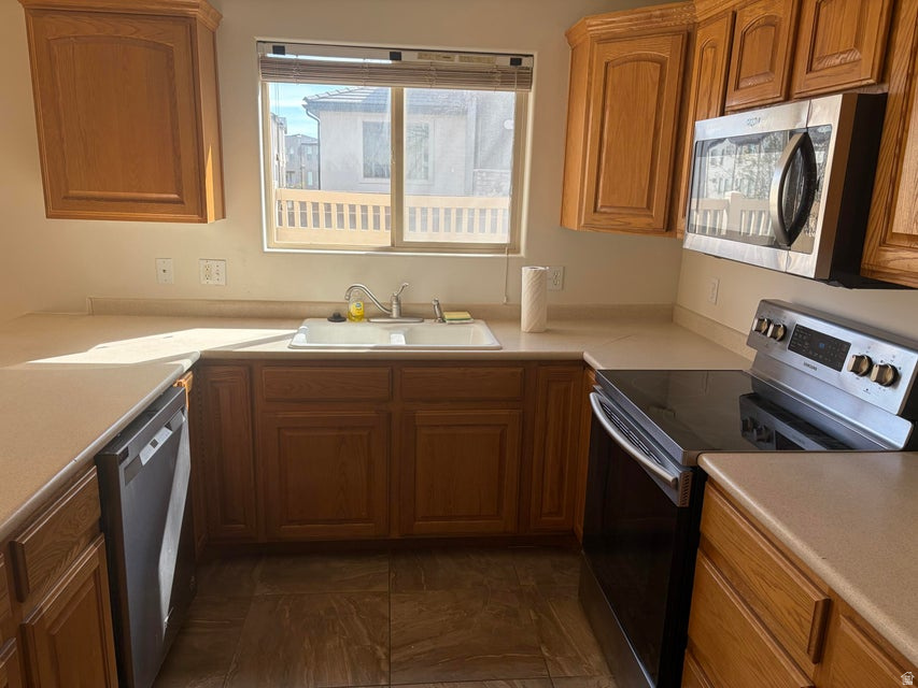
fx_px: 690
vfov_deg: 53.1
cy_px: 344
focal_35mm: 26
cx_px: 459
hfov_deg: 67.3
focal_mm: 5.96
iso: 50
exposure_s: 1/283
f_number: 1.6
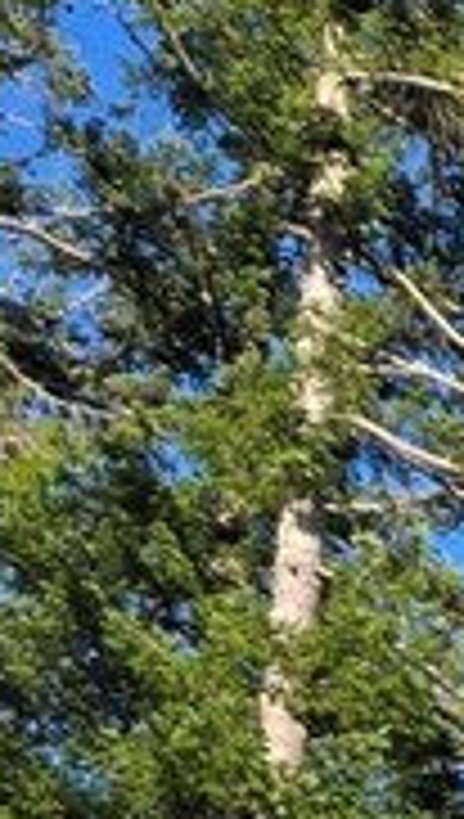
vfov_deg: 8.5
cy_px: 2264
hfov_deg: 4.8
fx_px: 4790
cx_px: 2059
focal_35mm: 220
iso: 25
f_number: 1.8
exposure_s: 1/1084
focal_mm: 5.4
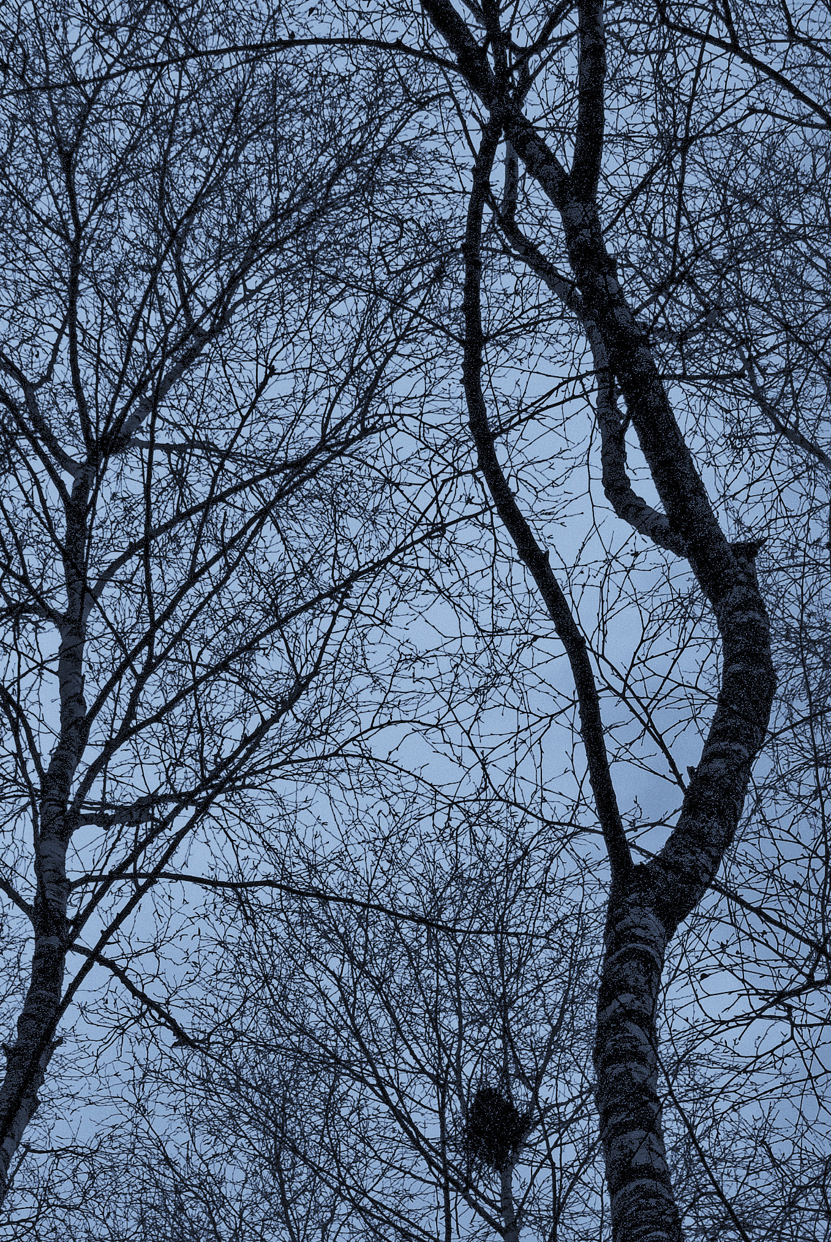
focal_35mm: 149
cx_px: 214
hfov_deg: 9.2
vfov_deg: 13.7
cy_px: 1024
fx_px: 5144
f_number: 11
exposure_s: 1/1000
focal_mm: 52
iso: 400
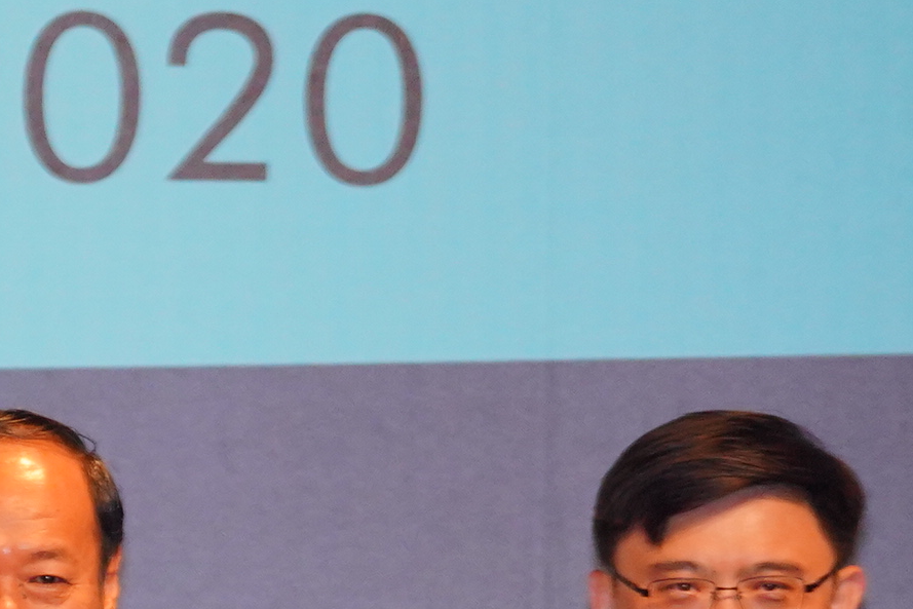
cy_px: 589
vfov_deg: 1.4
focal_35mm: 994
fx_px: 25211
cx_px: -1266
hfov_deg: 2.1
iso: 1250
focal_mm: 171
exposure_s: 1/250
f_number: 4
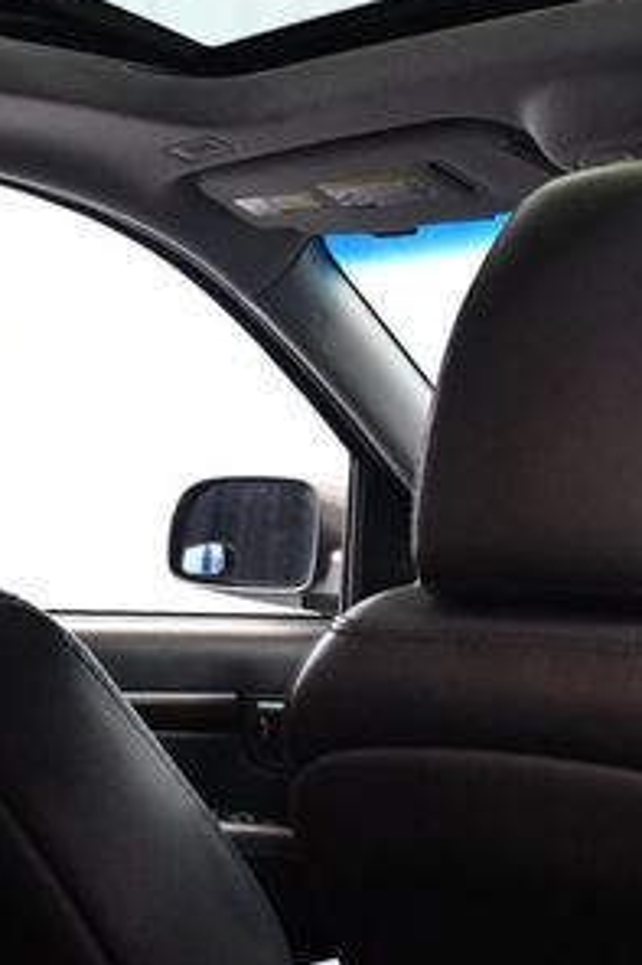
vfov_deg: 25.9
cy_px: 649
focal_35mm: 78
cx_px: 336
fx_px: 2089
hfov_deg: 17.5
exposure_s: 1/100
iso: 3200
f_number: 3.5
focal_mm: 18
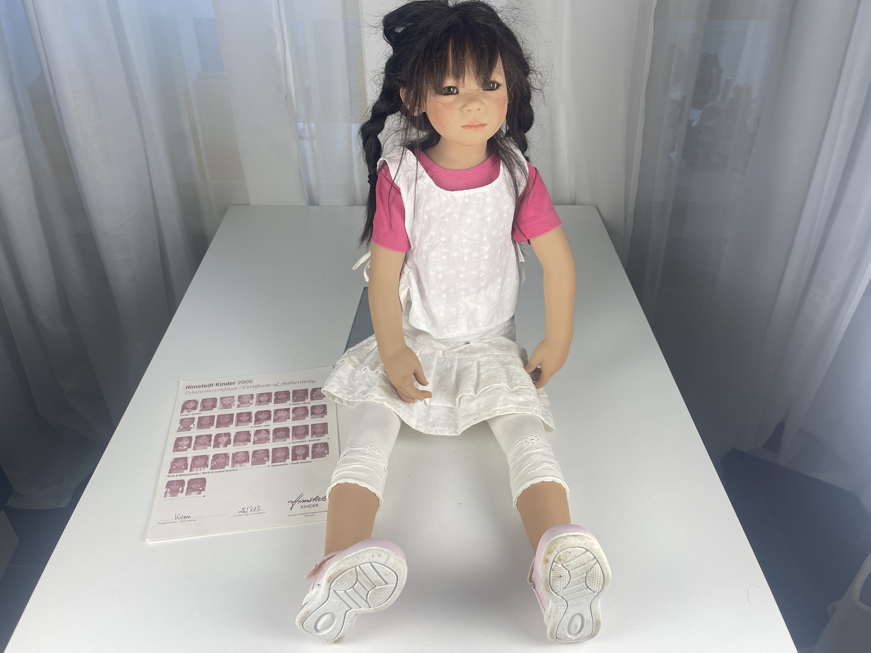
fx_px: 654
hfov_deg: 67.3
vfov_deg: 53.1
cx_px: 427
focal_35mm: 26
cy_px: 329
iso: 32
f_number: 1.6
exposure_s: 1/107
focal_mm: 5.1
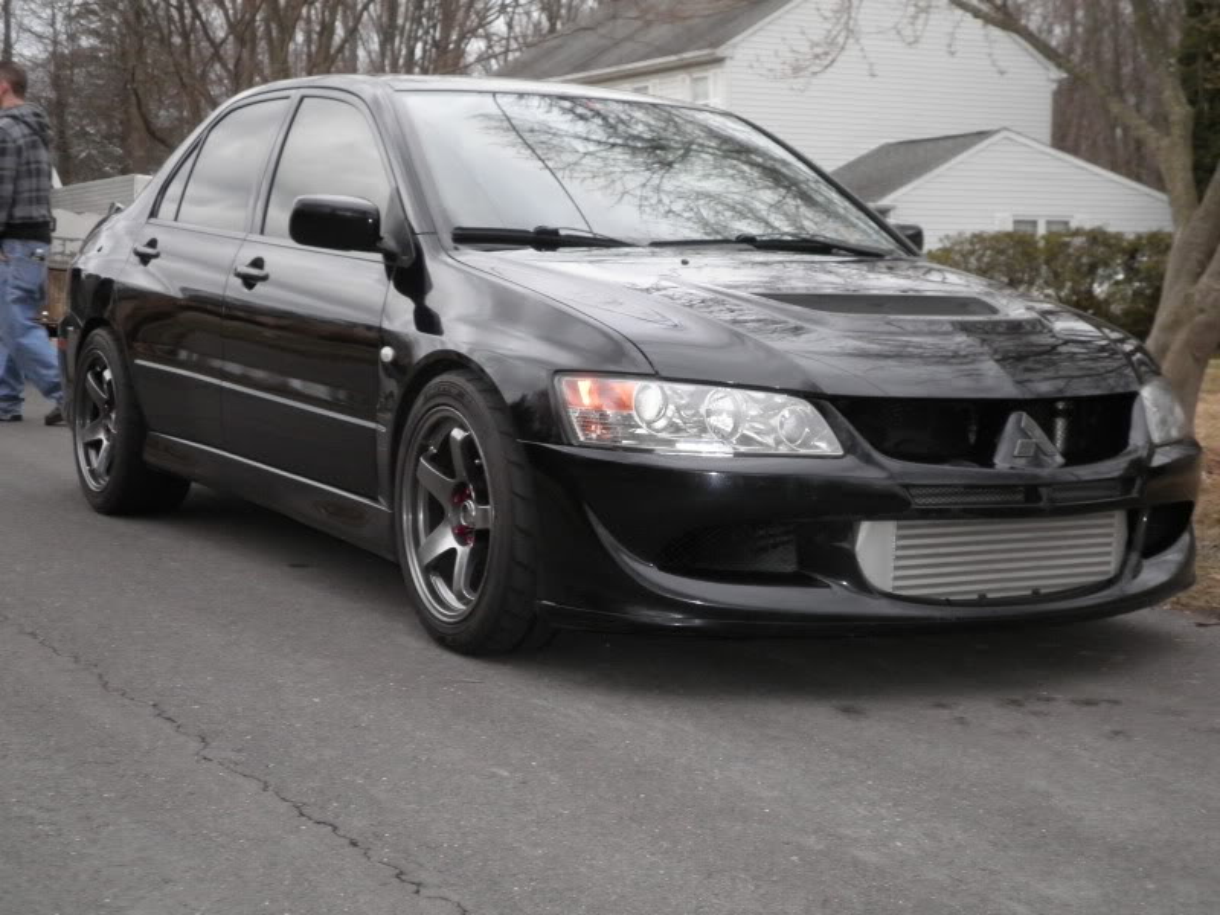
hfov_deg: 37.5
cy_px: 458
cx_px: 610
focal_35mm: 51
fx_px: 1797
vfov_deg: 28.6
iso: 250
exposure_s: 1/60
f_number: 3.8
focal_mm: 9
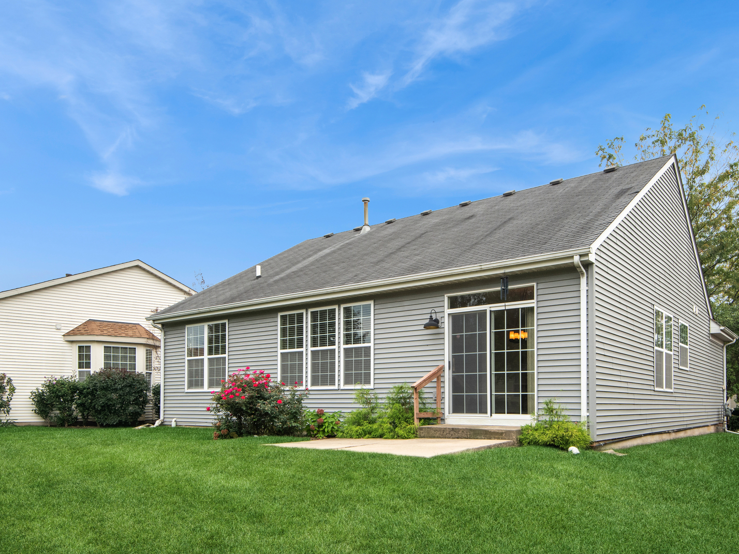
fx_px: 512
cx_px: 404
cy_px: 277
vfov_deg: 56.8
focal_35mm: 24
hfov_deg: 71.4
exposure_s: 1/100
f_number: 8
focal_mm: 15
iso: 400
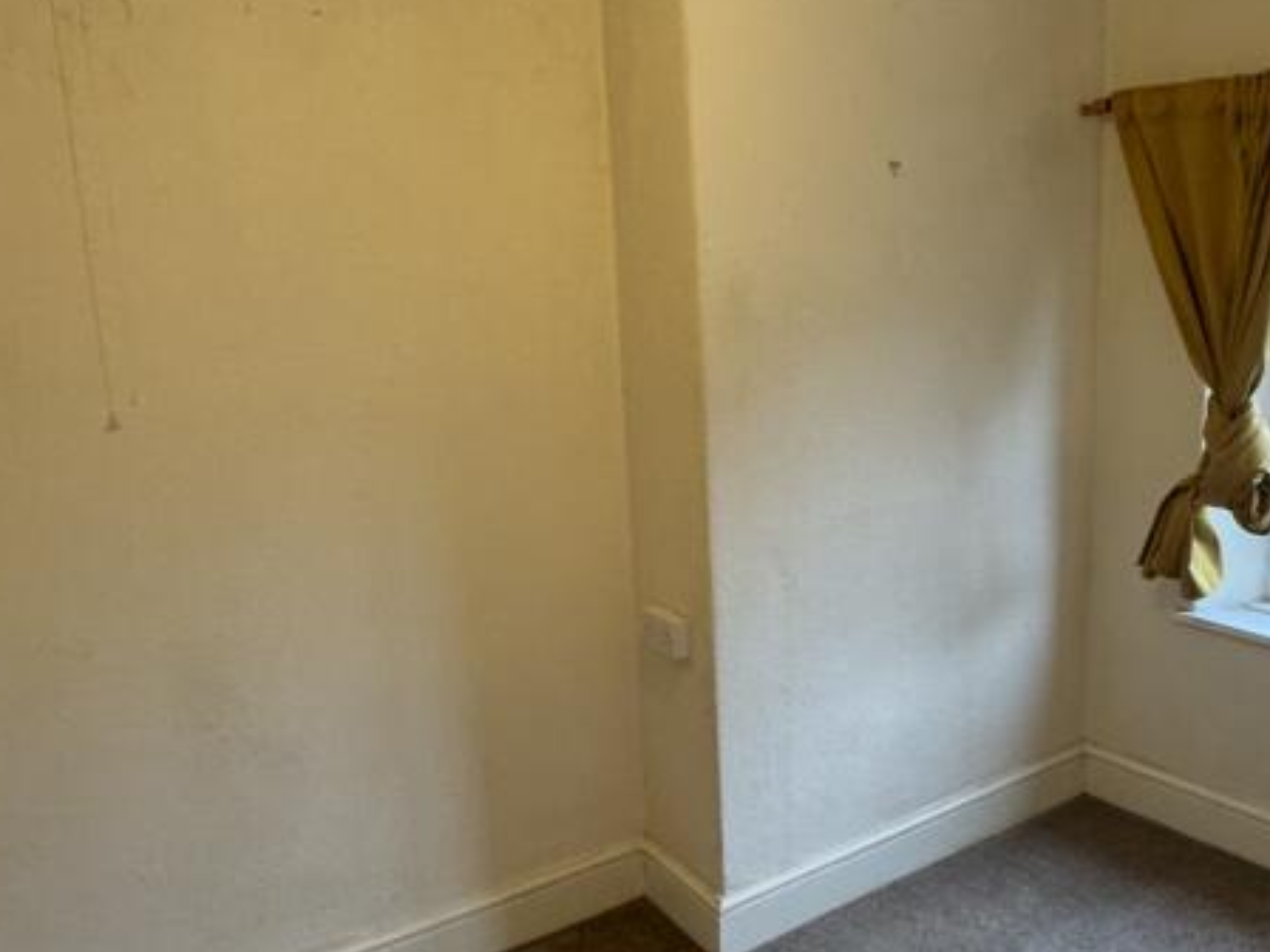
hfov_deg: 55.9
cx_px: 825
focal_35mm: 32
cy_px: 479
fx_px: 1174
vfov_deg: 44.2
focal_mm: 2.22
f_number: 2.2
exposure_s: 1/50
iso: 320
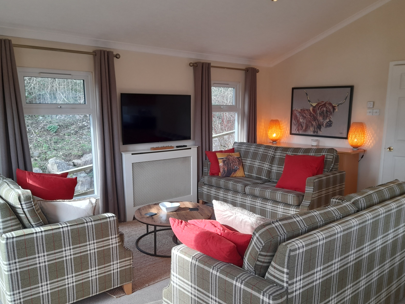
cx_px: 206
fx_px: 351
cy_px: 174
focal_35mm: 30
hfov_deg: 60.0
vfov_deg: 46.7
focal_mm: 4.6
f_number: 2
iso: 50
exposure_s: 1/50
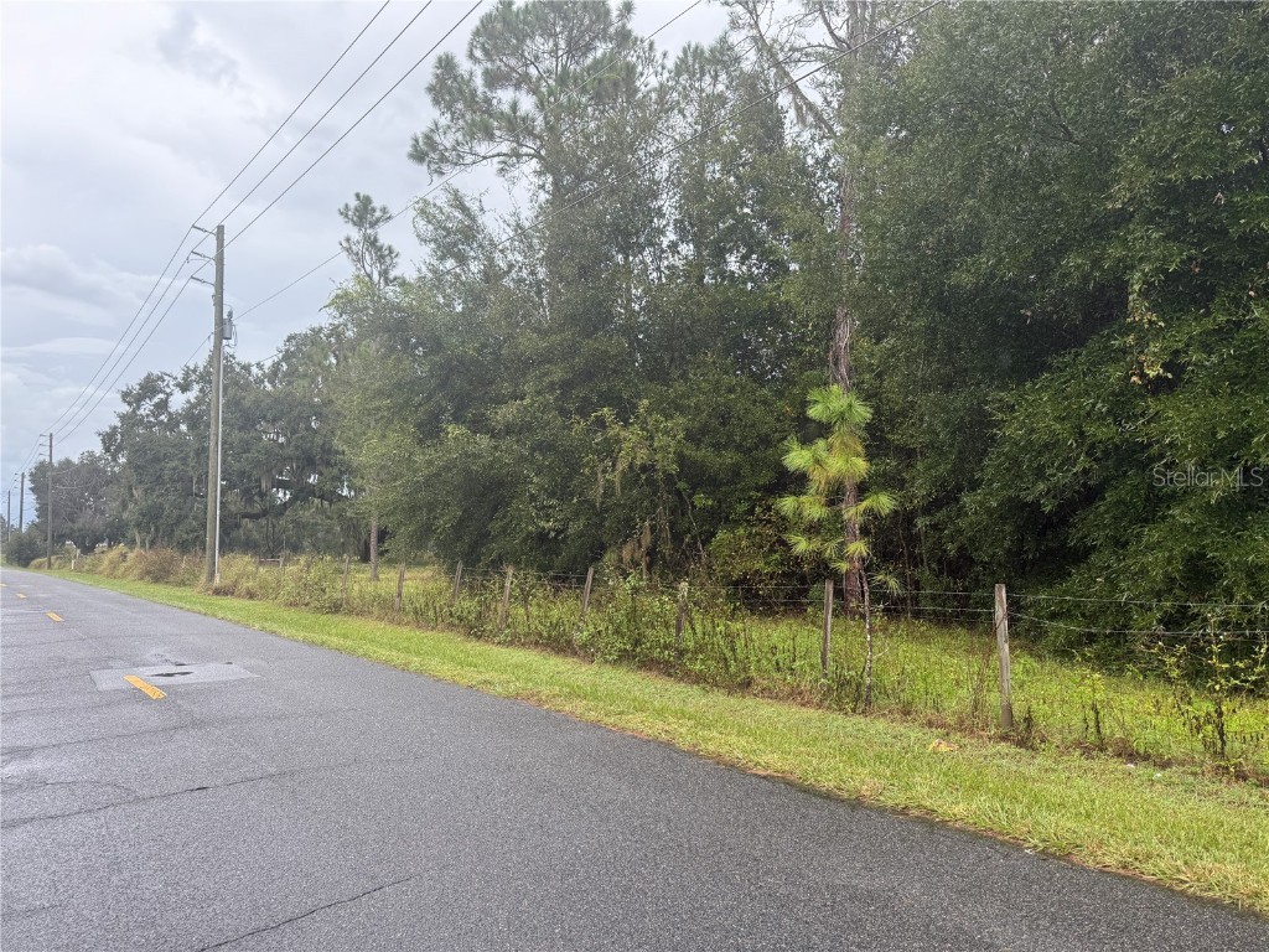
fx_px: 880
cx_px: 634
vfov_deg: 56.8
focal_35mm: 24
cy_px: 476
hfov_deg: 71.6
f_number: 1.78
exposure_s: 1/1075
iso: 100
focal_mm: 6.76
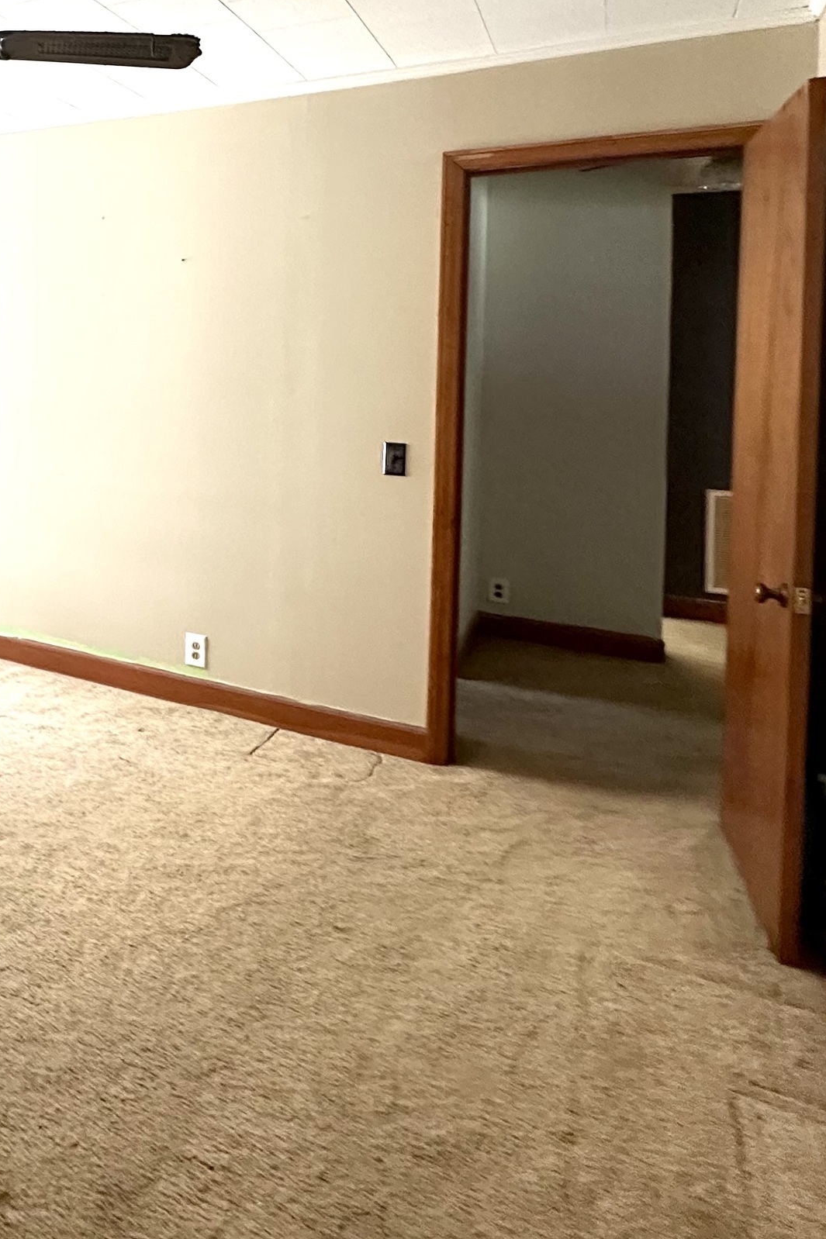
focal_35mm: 28
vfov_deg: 62.9
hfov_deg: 39.3
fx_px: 964
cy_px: 364
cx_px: -49
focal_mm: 2.22
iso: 500
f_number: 2.2
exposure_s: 1/60
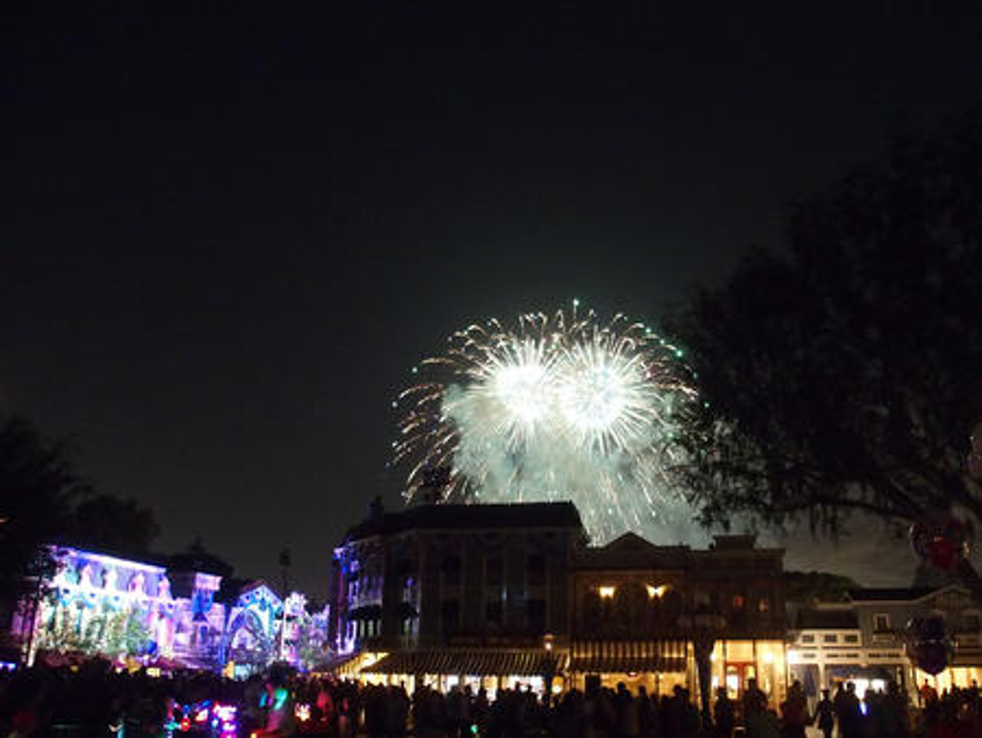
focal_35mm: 28
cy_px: 369
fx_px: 795
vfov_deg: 49.8
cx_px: 491
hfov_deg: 63.4
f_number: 2.8
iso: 1600
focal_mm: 6
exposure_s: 1/8
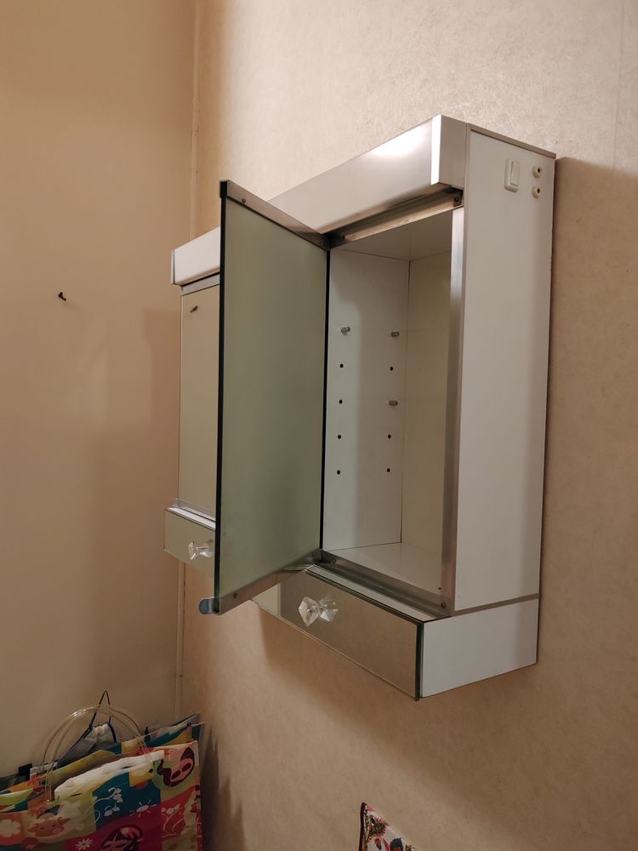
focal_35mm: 27
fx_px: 664
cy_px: 426
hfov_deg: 51.4
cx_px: 319
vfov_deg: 65.3
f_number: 1.9
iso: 2000
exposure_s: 1/100
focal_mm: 5.52
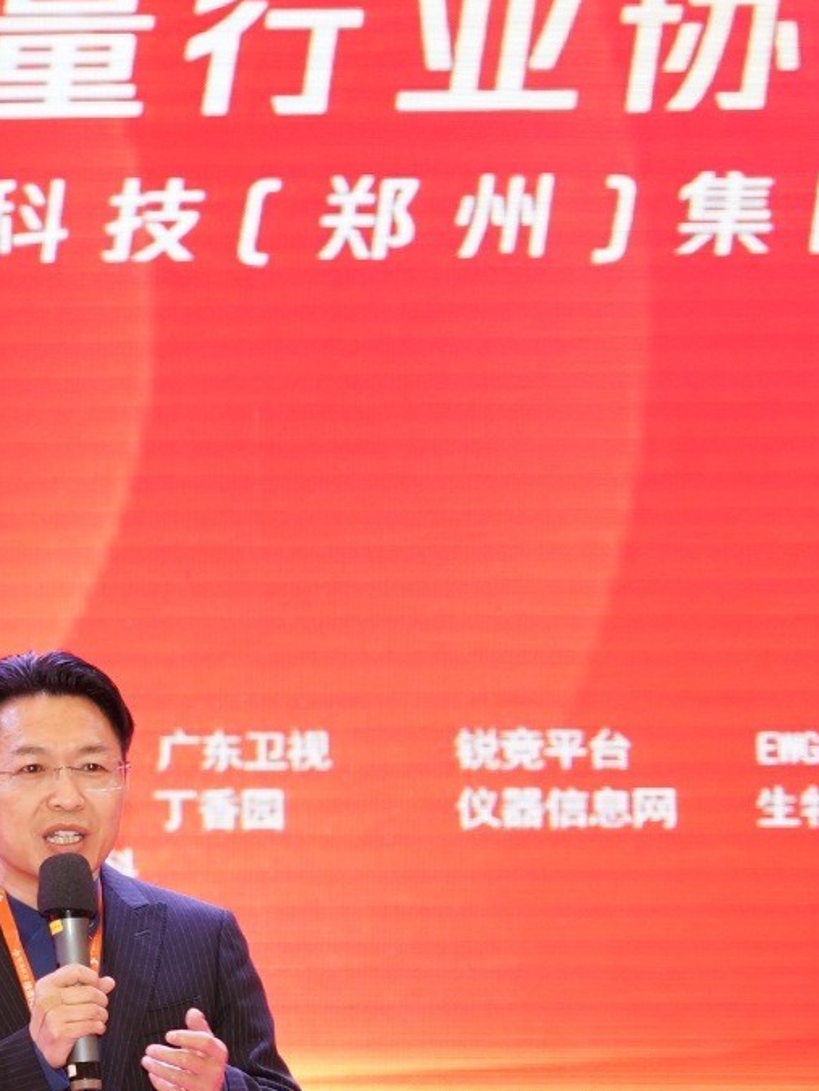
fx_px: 6467
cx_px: -573
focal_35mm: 205
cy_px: 679
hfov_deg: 7.1
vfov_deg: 9.6
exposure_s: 1/125
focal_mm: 45
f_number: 2.8
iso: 500
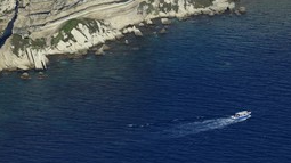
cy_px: 9
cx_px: 71
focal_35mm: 259
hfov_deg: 8.3
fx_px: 1997
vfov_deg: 4.7
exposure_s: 1/800
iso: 400
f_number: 11
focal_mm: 150
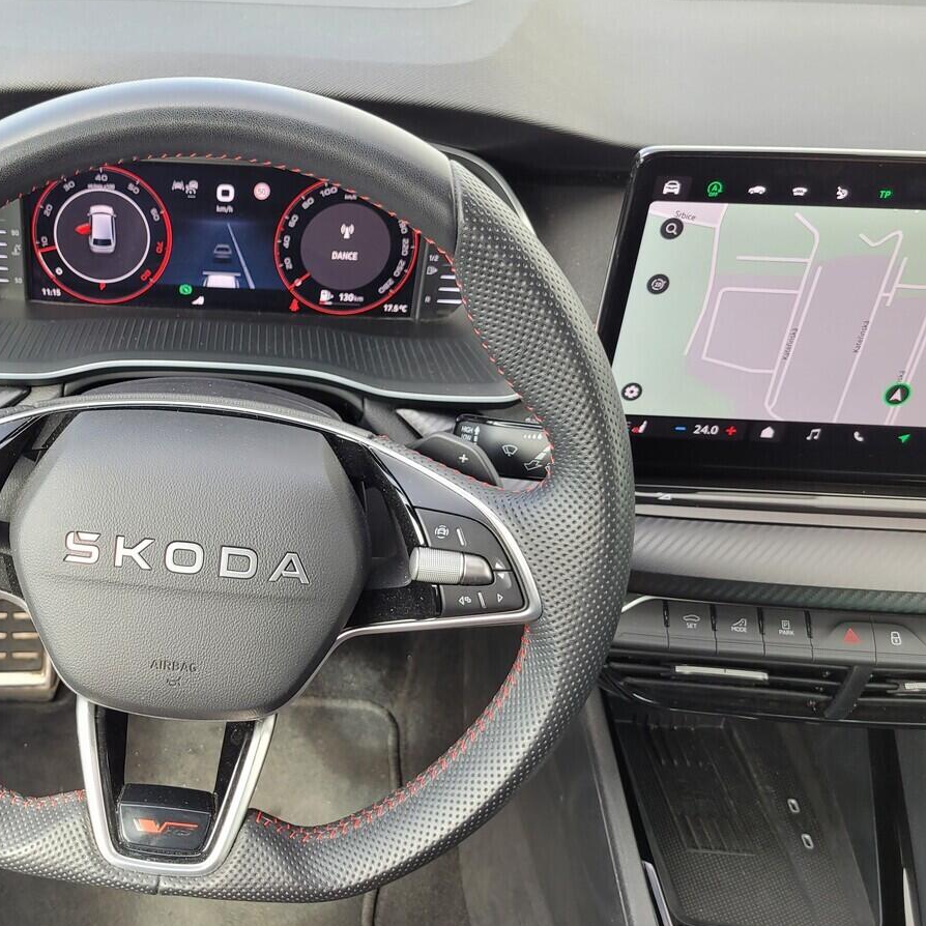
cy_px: 503
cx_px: 206
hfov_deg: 43.2
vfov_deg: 44.9
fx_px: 1120
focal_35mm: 37
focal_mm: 5.4
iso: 50
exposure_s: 1/100
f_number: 1.8
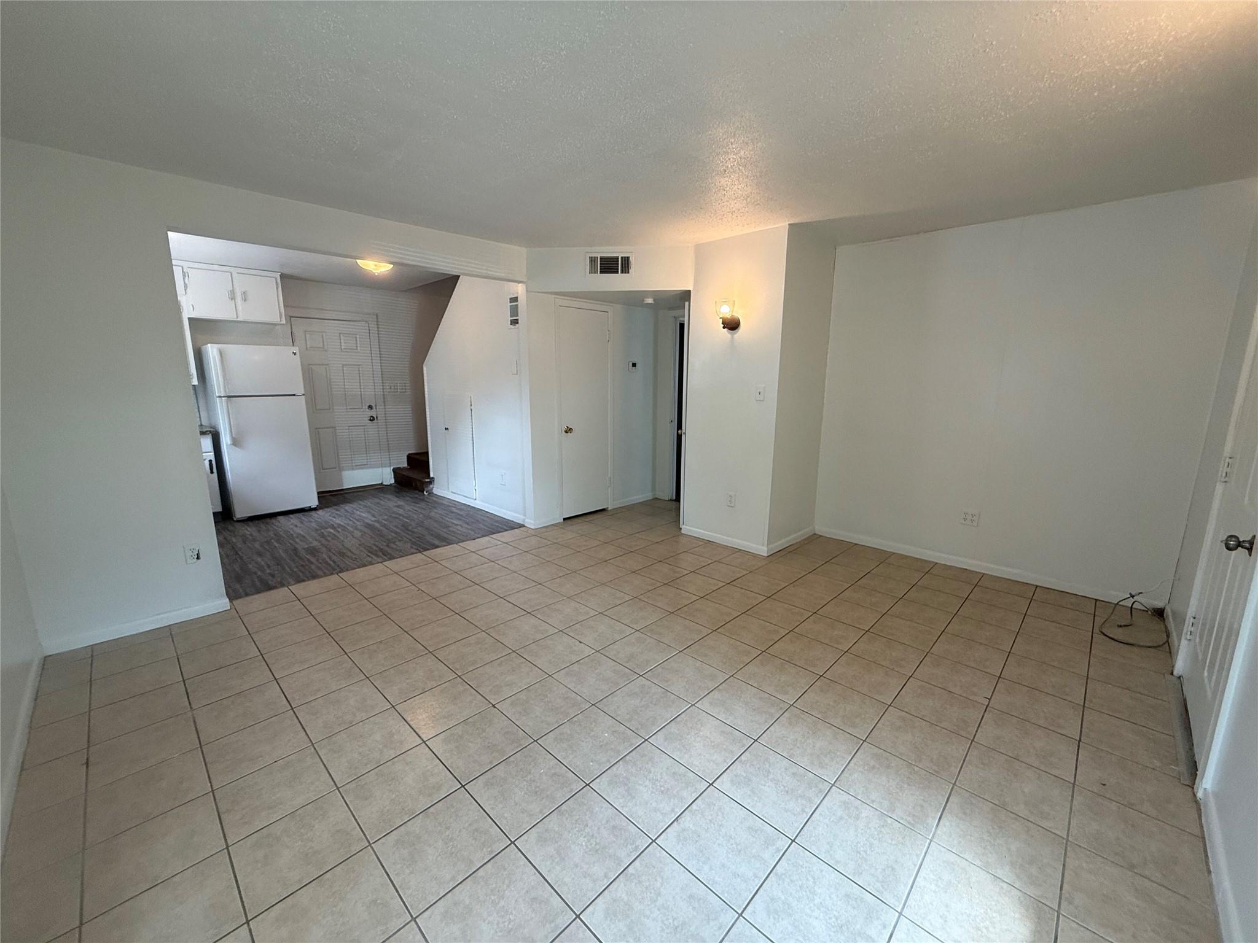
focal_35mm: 14
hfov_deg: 102.1
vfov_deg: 85.7
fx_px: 509
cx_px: 629
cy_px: 472
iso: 160
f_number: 2.2
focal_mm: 2.22
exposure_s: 1/120
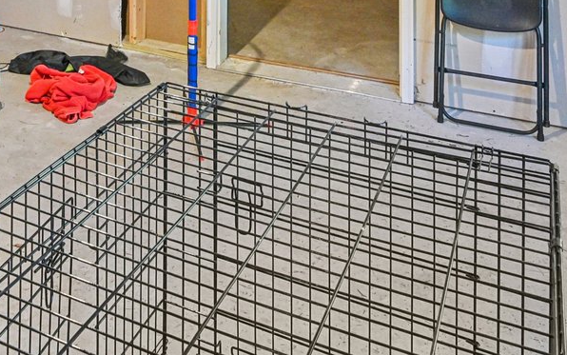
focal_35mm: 49
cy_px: -191
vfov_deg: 21.6
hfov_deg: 38.8
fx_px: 757
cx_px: 81
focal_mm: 14
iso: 1250
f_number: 8
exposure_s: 1/6
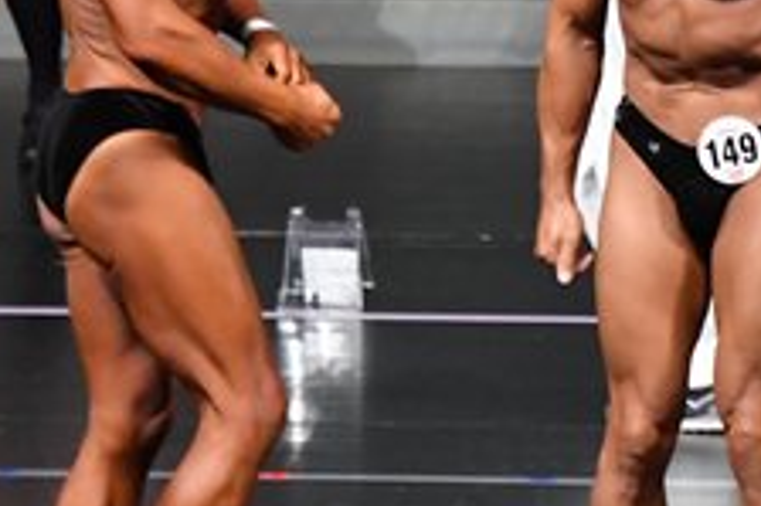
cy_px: -71
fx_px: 17553
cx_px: 950
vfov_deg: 1.7
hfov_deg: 2.5
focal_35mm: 831
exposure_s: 1/400
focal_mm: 160
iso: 5000
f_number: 5.6
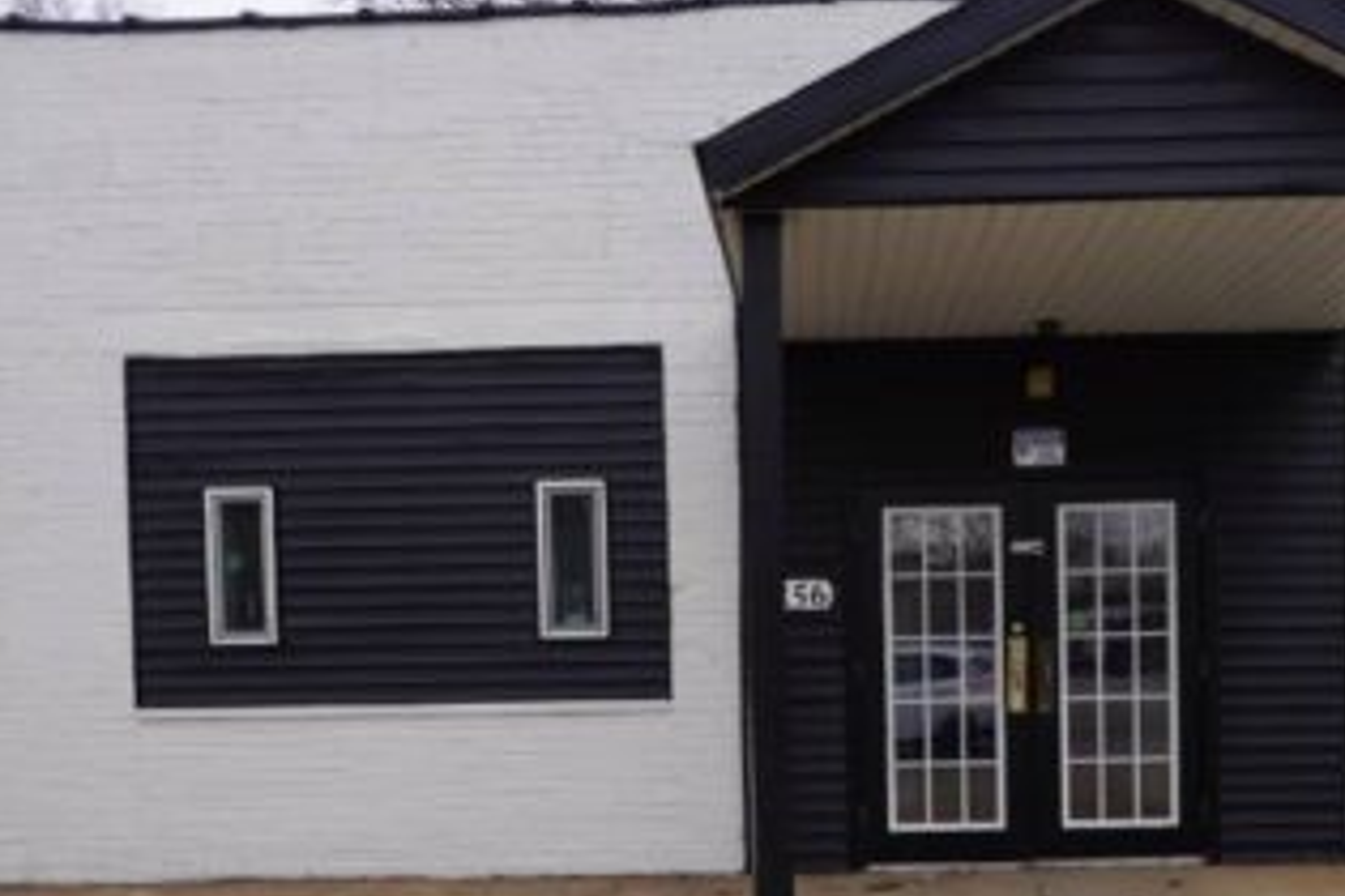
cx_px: 811
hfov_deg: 47.9
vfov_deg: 32.2
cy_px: 740
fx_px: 1502
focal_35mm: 40
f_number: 6.3
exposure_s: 1/100
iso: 100
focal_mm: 11
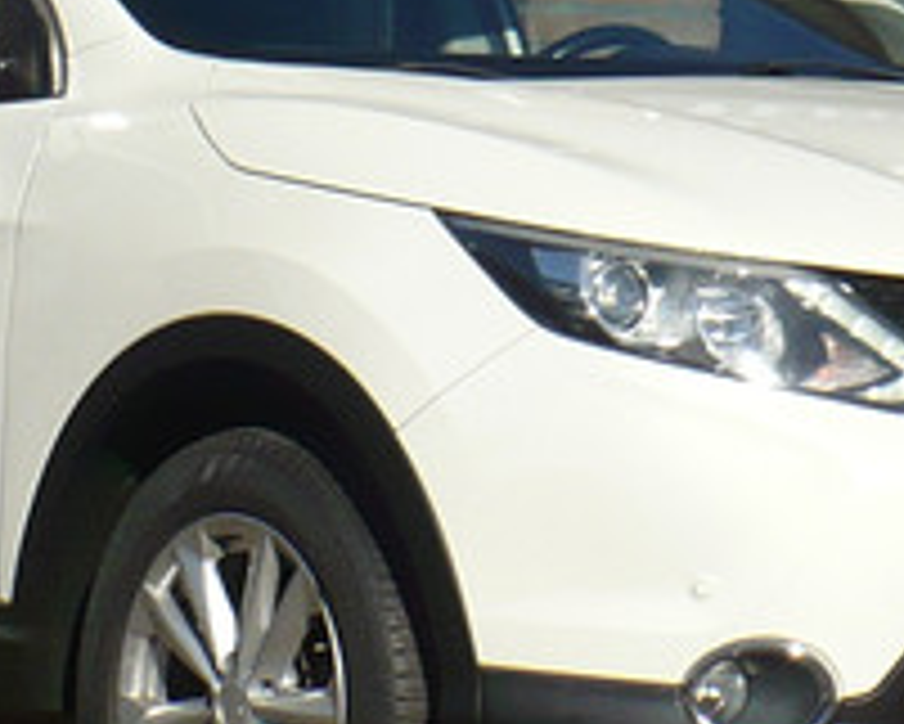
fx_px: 8566
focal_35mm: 320
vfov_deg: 4.8
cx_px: 301
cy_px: -81
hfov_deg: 6.0
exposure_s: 1/200
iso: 100
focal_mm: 11.4
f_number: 9
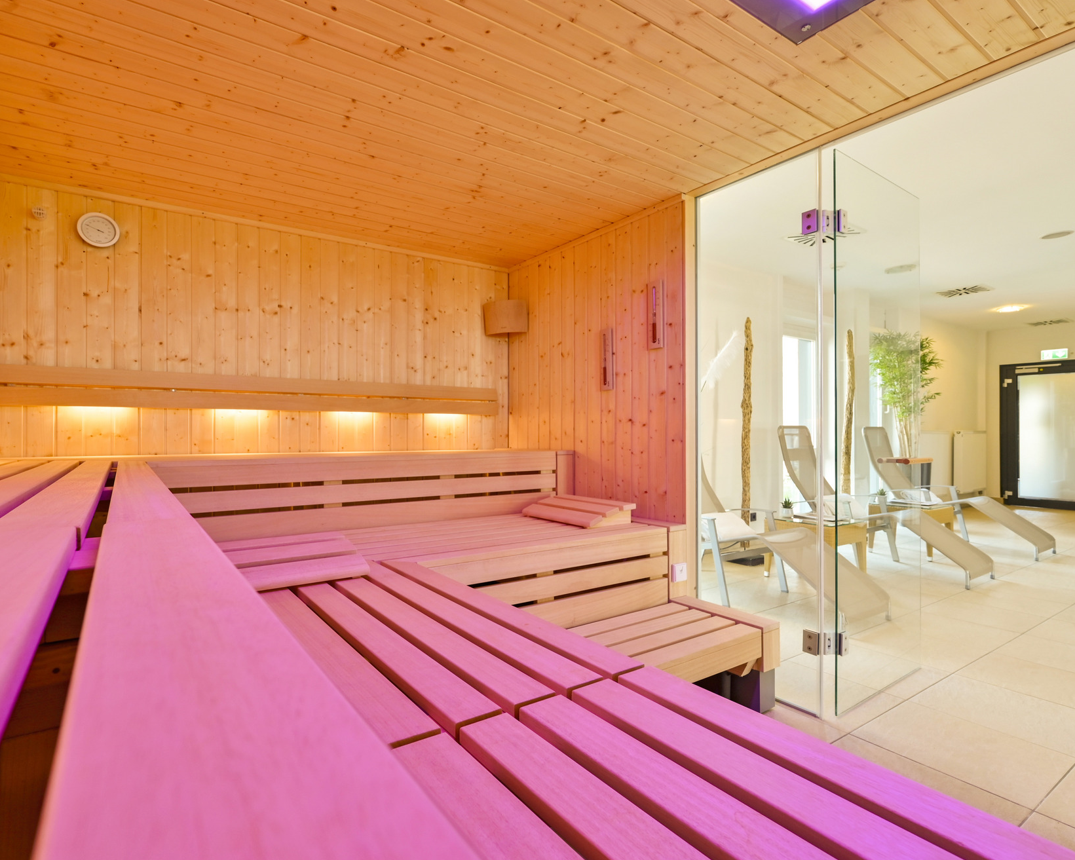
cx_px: 462
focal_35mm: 16
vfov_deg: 80.4
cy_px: 427
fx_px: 509
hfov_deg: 92.5
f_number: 6.3
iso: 400
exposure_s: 1/25
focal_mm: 14
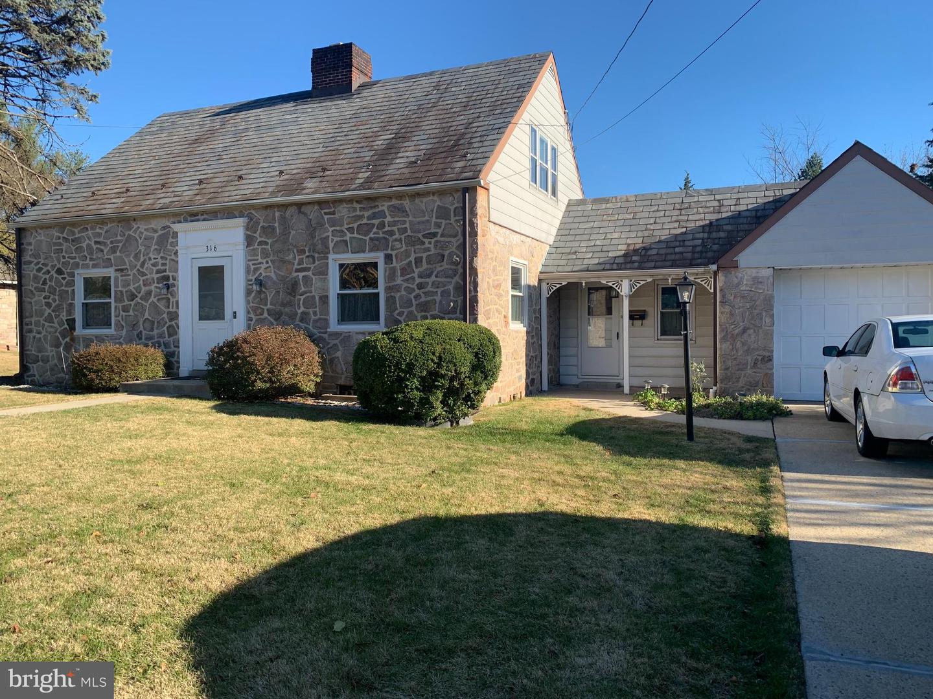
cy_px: 350
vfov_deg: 53.1
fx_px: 701
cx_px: 466
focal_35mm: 26
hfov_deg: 67.3
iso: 25
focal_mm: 4.25
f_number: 1.8
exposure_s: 1/1011
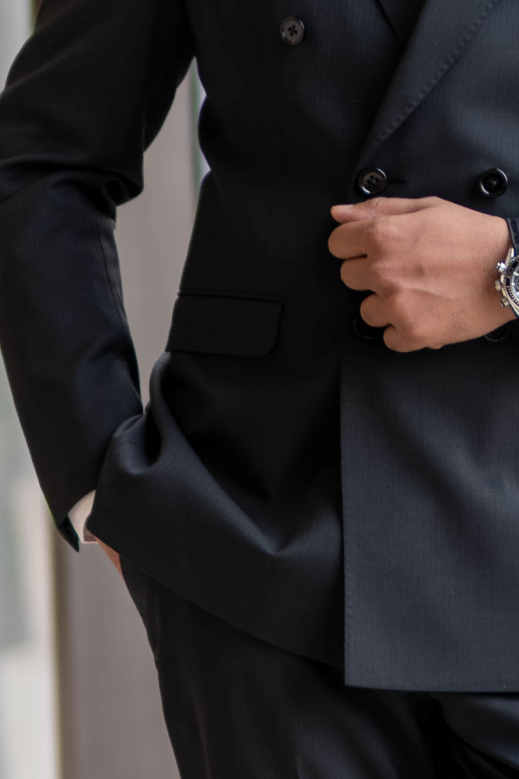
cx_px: 474
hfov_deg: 3.1
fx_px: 9452
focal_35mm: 437
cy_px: 183
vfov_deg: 4.7
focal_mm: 85
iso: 64
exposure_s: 1/80
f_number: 1.4
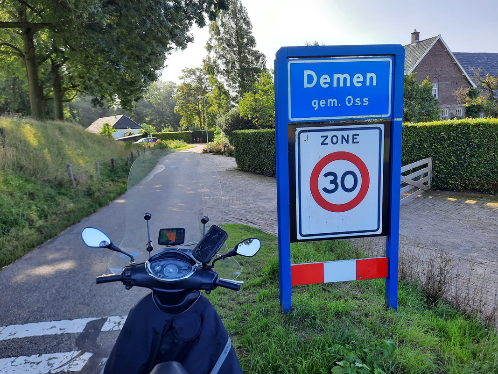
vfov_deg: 54.9
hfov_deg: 69.4
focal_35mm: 25
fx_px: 360
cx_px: 249
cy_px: 187
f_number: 2
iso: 32
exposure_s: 1/180
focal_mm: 4.6
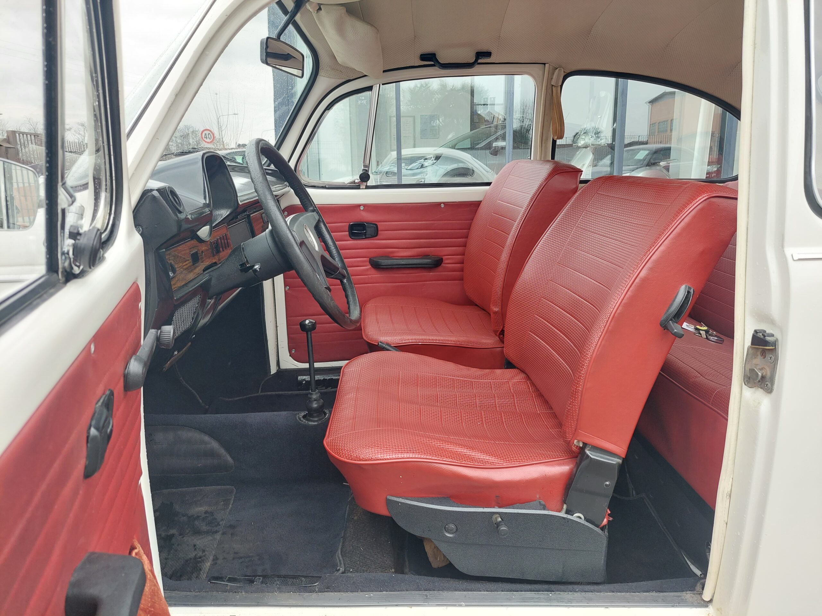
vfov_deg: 54.9
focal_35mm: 25
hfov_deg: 69.4
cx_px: 411
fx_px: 594
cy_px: 308
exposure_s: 1/100
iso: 64
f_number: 1.8
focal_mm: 5.23
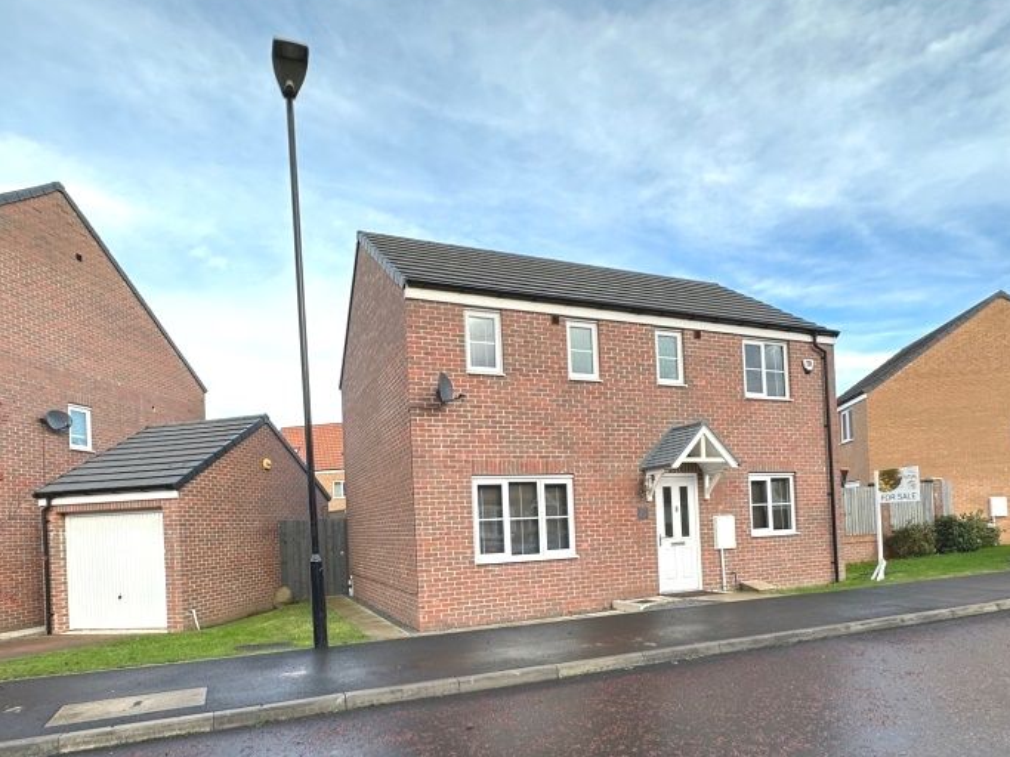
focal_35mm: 21
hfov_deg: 79.0
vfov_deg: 61.4
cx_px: 495
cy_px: 522
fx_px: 613
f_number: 2.2
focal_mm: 2.22
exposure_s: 1/393
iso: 40
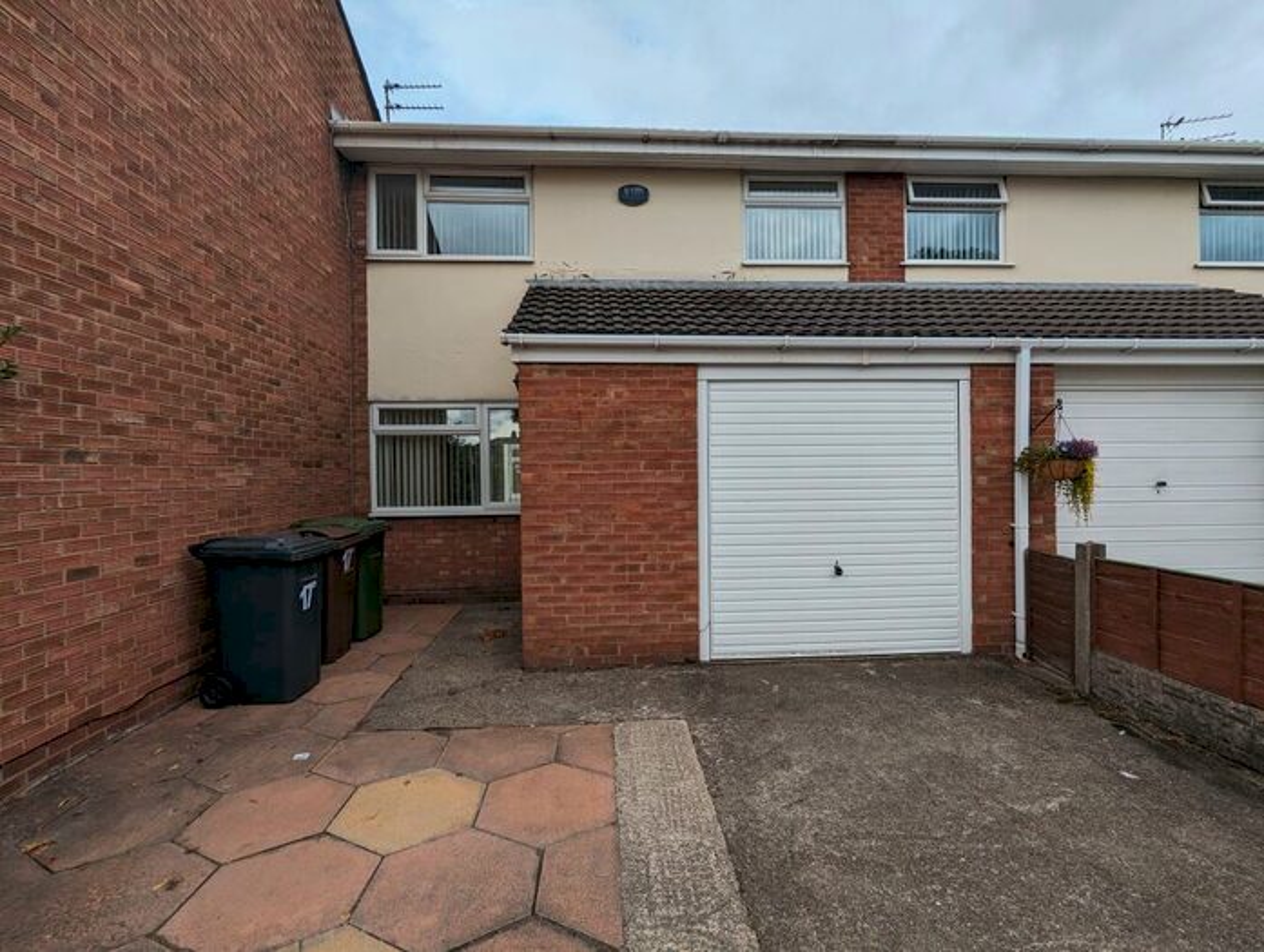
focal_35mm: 16
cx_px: 632
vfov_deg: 78.3
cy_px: 476
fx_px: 585
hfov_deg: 94.4
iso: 54
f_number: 2.2
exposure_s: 1/1285
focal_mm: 2.35
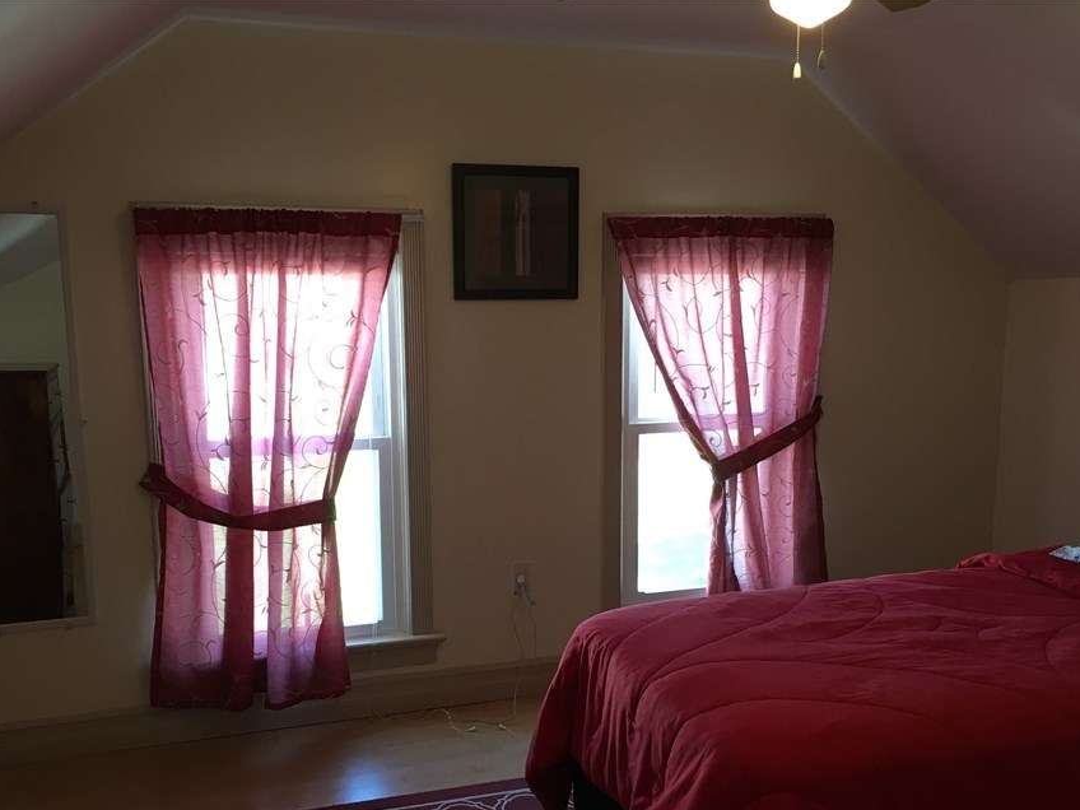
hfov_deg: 52.6
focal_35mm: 35
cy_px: 485
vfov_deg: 40.5
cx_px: 546
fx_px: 1092
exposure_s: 1/30
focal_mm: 4.15
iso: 64
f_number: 2.2
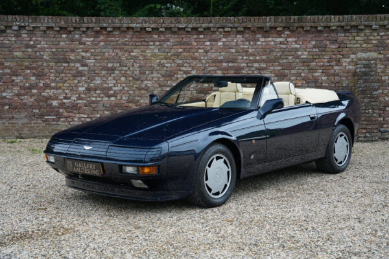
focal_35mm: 58
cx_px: 194
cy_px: 130
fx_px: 621
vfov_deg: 23.6
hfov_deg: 34.8
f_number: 6.3
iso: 320
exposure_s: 1/60
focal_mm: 57.5
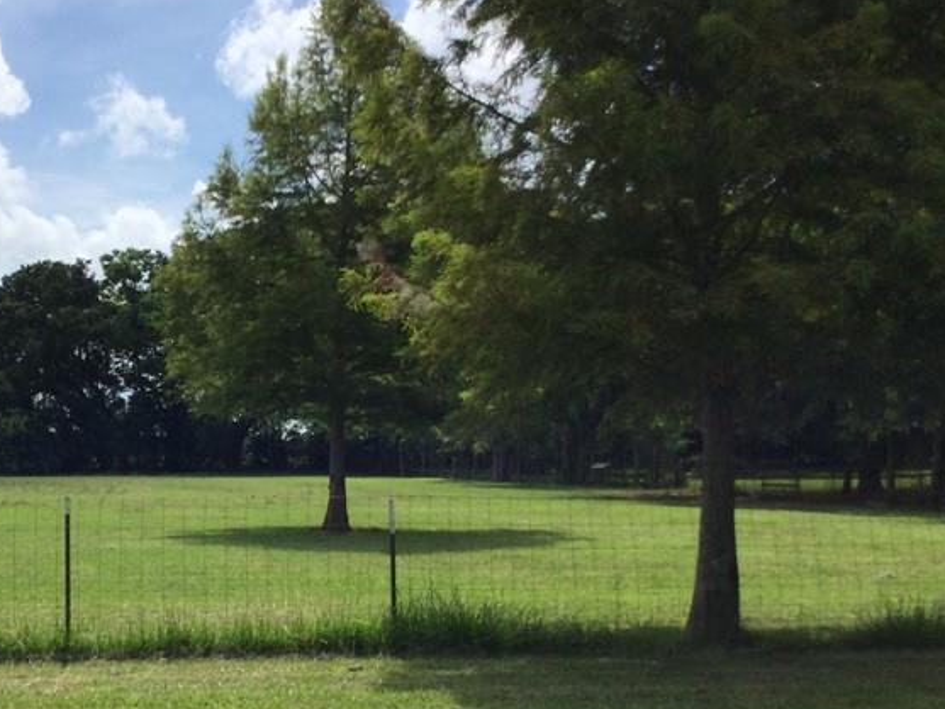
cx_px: 165
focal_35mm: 57
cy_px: 536
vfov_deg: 25.4
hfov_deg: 32.7
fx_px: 1556
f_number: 2.4
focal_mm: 3.3
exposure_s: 1/2262
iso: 25
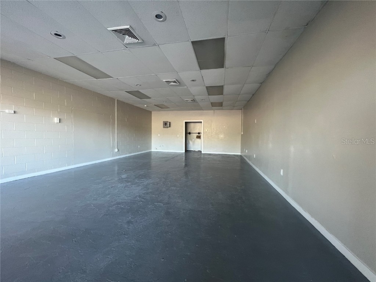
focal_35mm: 13
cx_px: 188
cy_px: 141
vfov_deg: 89.9
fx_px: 141
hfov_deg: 106.2
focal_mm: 1.57
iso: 160
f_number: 1.8
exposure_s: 1/60
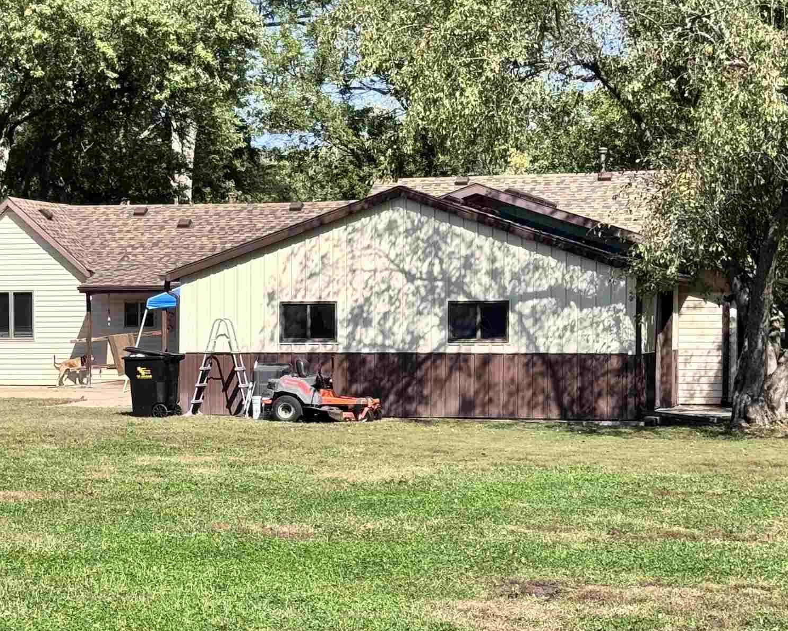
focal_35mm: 97
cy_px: 397
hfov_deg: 19.5
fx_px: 2262
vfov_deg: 15.8
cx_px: 135
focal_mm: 6.76
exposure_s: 1/3425
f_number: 1.78
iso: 64
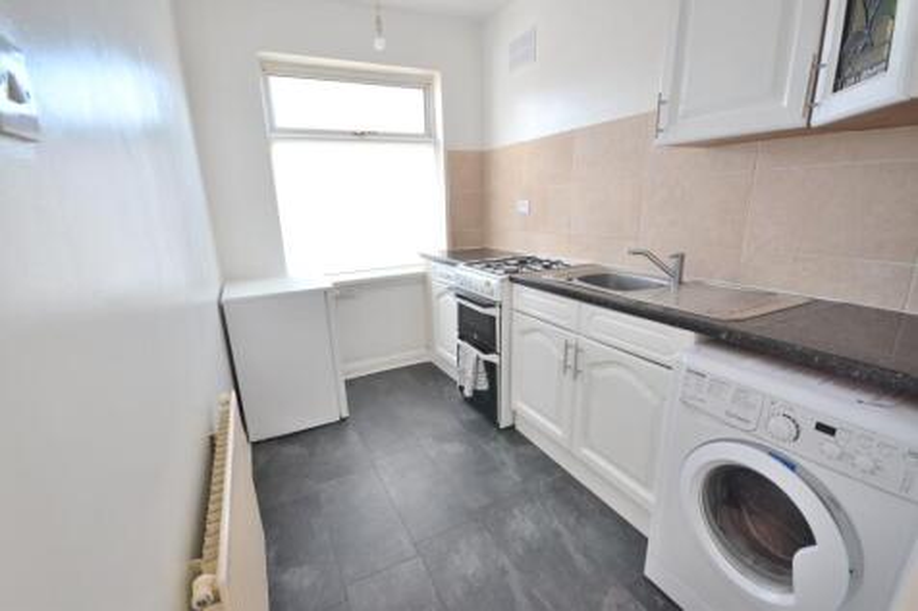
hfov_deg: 100.4
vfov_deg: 77.3
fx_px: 382
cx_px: 459
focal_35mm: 15
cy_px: 306
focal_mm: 10
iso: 400
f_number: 4.5
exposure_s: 1/100
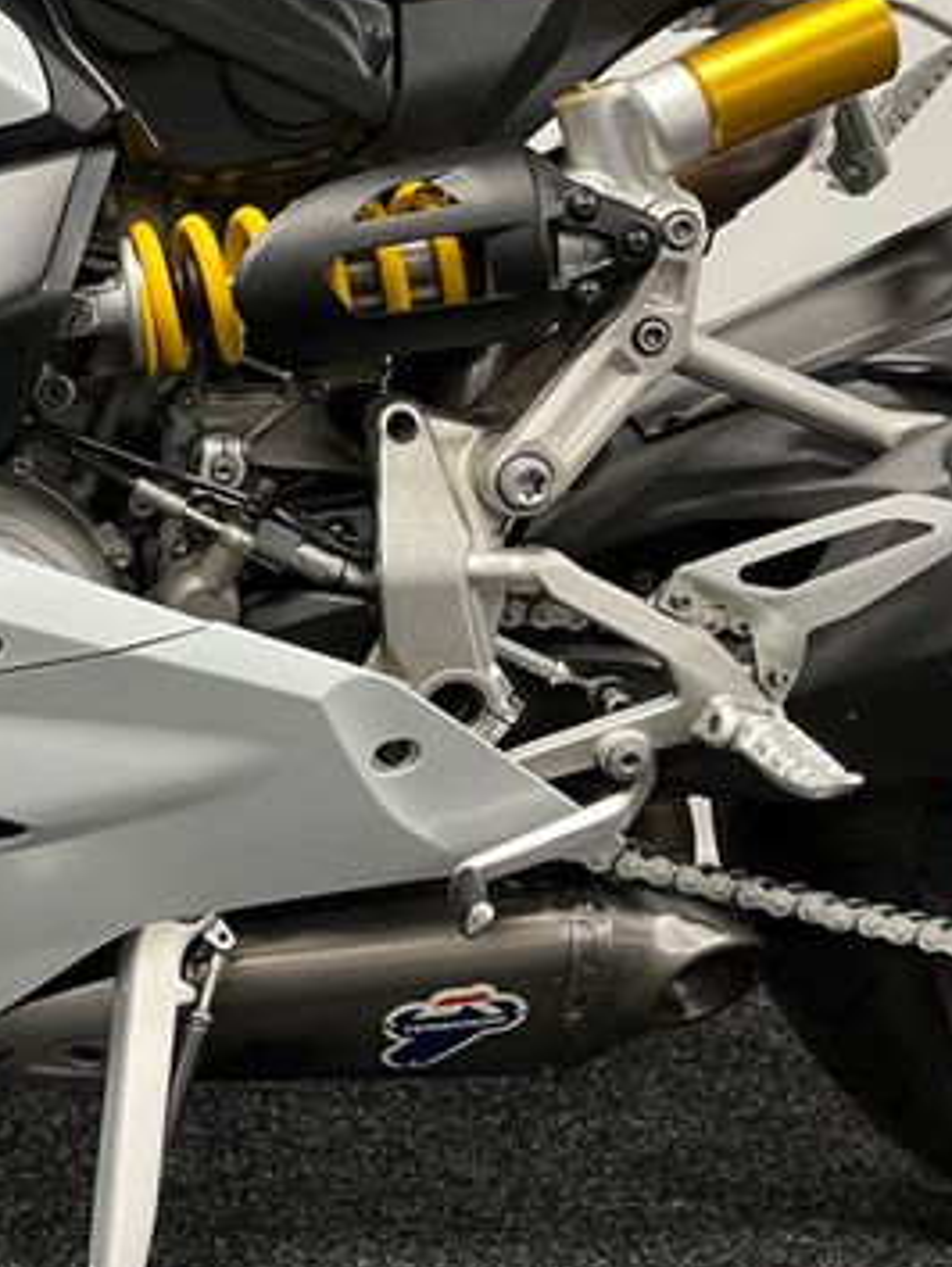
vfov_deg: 40.4
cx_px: 14
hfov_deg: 29.1
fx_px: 1721
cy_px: 576
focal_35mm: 47
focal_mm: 5.1
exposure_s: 1/50
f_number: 1.6
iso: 200
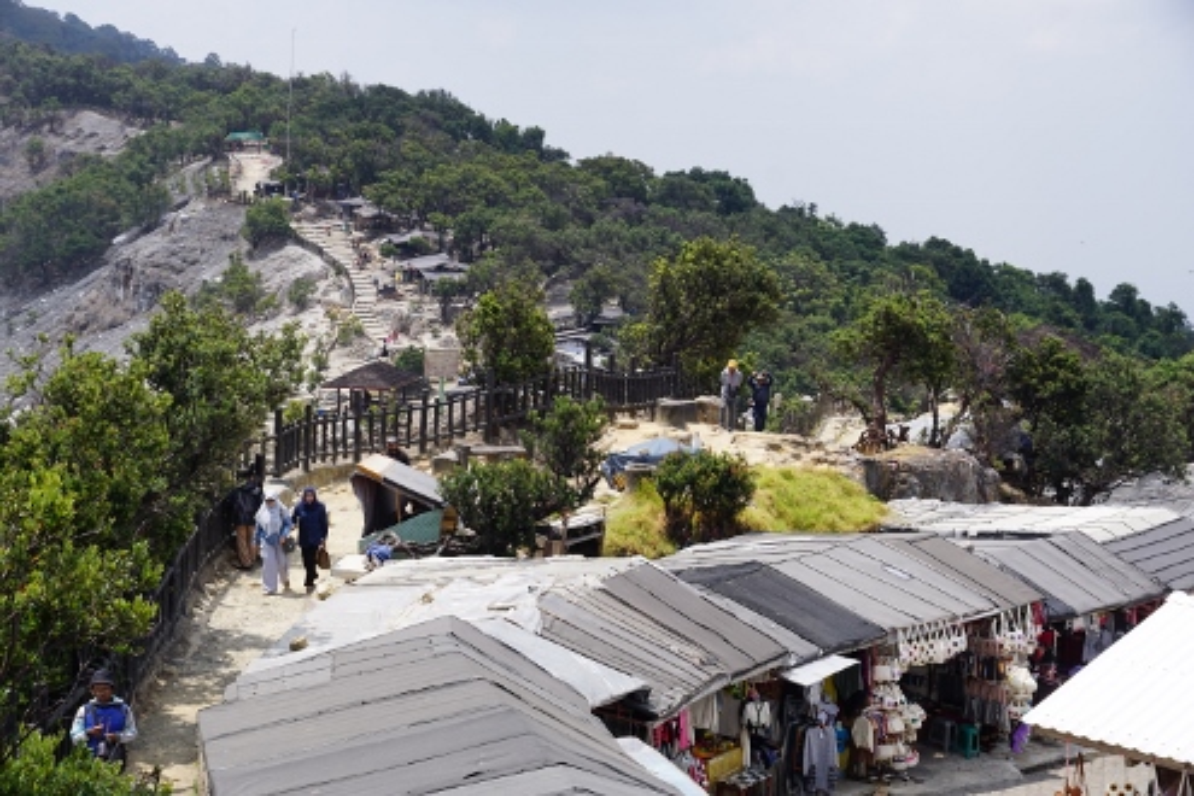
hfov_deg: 29.9
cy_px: 398
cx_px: 597
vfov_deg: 20.2
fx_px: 2239
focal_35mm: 68
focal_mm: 45
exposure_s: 1/160
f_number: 10
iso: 100
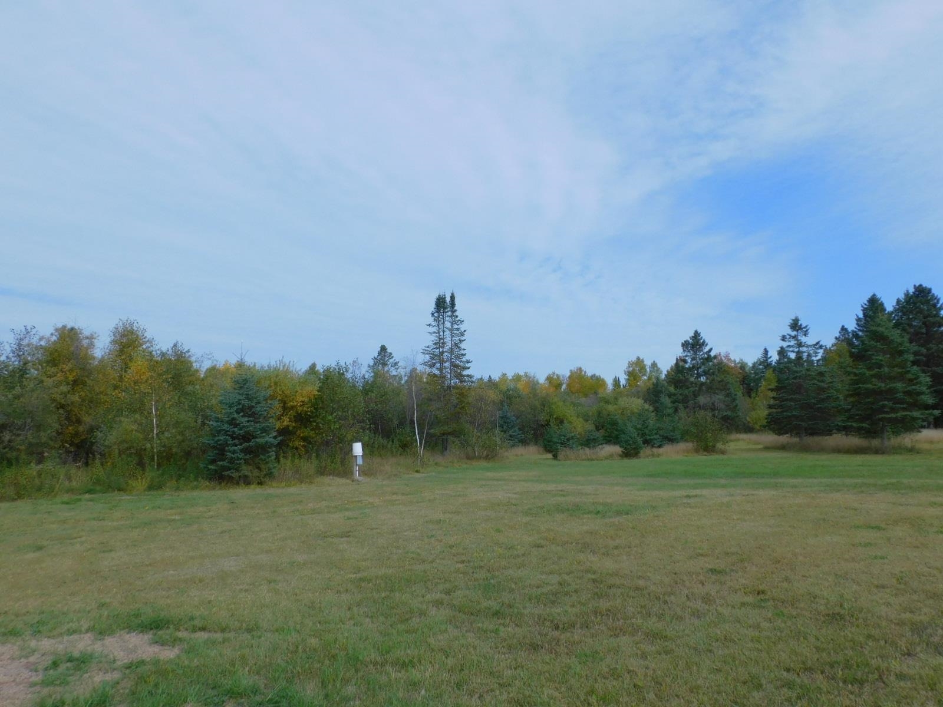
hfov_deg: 71.6
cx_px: 472
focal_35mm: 24
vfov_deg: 56.8
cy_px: 354
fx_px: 654
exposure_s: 1/1600
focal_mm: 4.3
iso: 125
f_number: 3.8
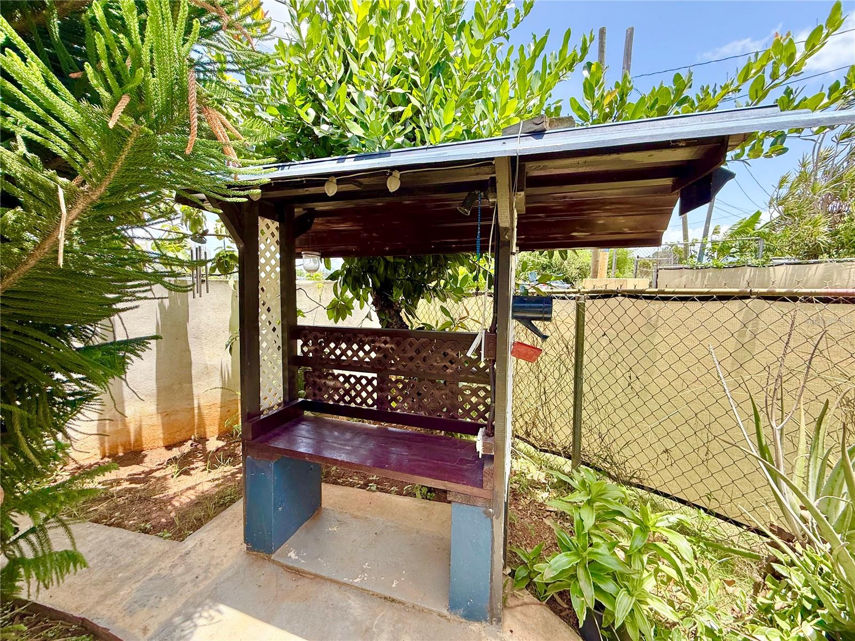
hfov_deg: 102.1
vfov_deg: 85.7
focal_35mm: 14
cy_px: 320
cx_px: 428
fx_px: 346
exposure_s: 1/270
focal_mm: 2.22
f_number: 2.2
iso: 50
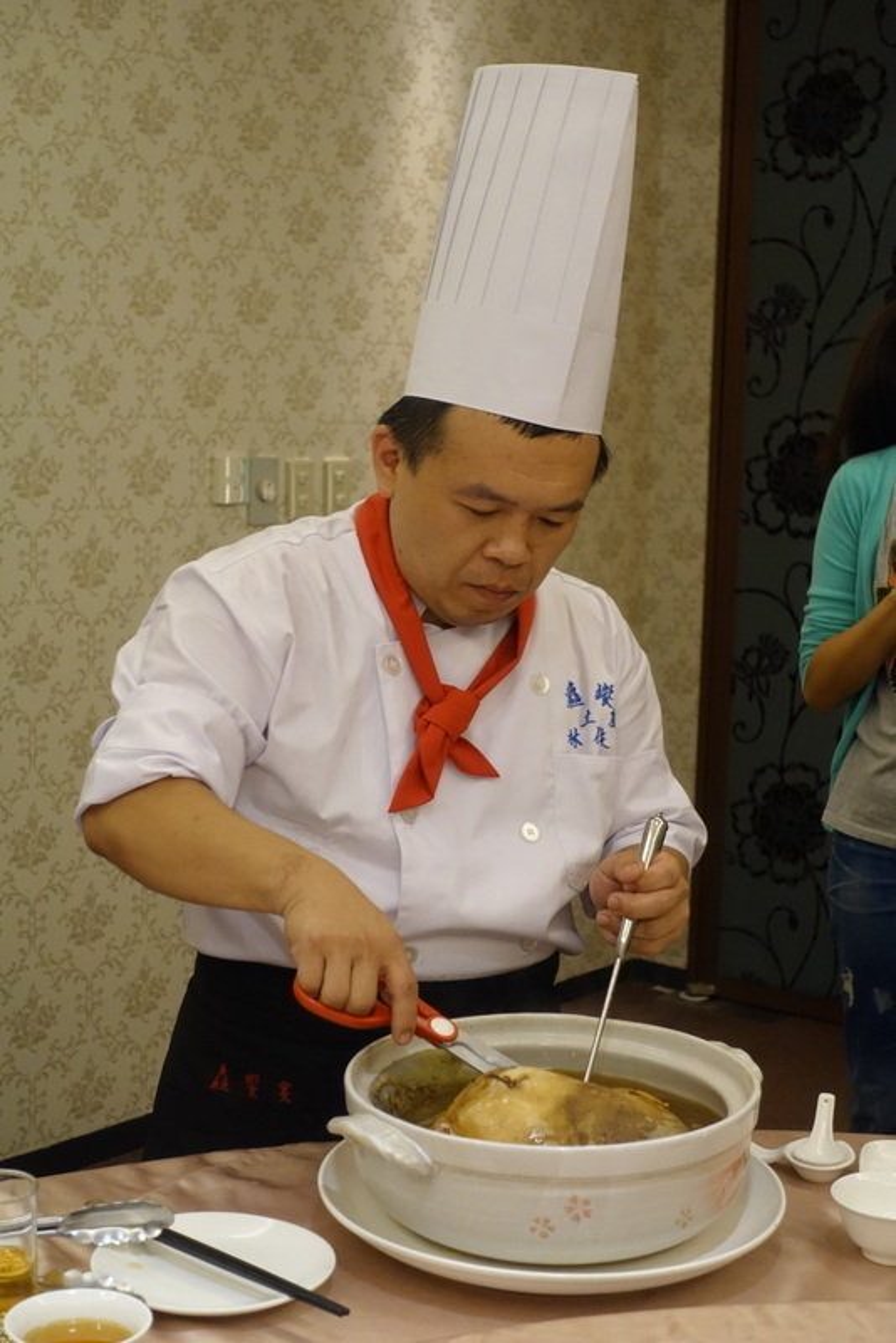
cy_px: 672
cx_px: 448
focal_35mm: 58
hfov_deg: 23.4
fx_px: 2163
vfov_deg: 34.5
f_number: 2.8
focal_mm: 21.39
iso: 1000
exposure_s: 1/80
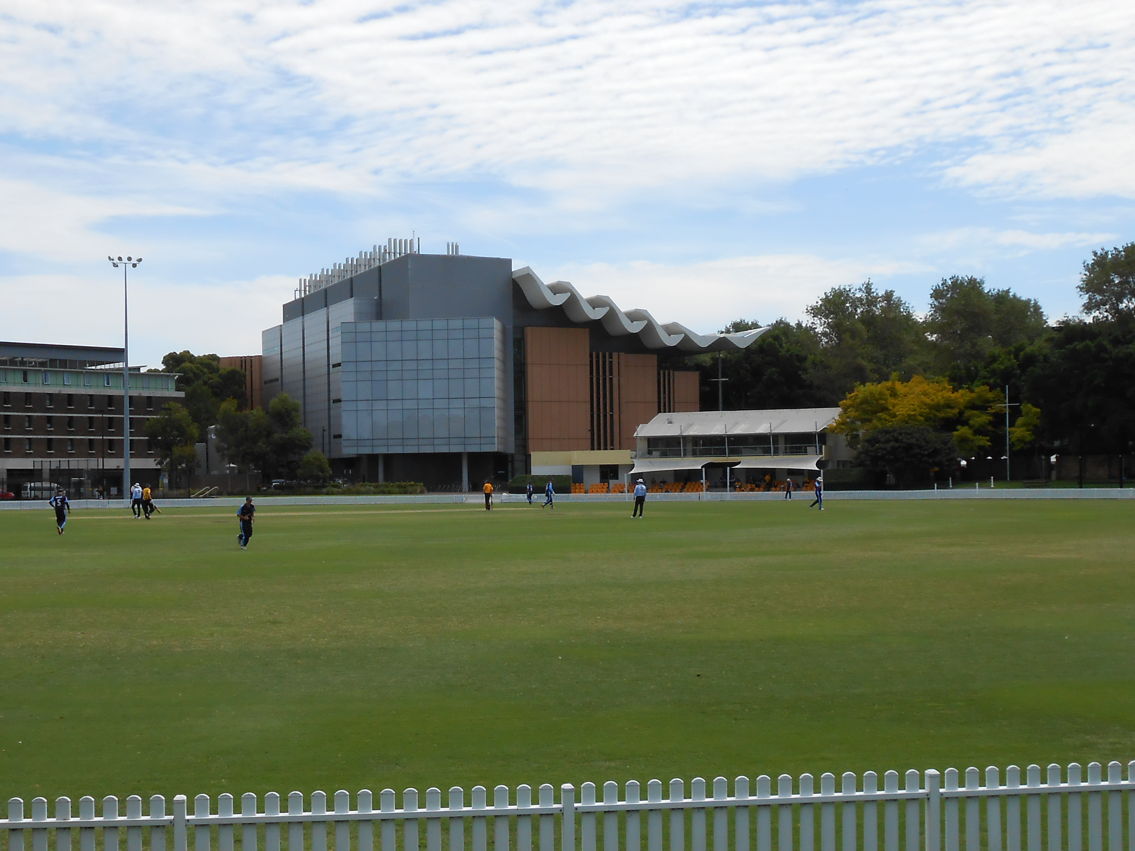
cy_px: 498
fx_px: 1443
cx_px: 466
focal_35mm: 44
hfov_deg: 42.8
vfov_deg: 32.8
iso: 80
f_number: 3.8
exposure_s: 1/1000
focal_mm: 5.3
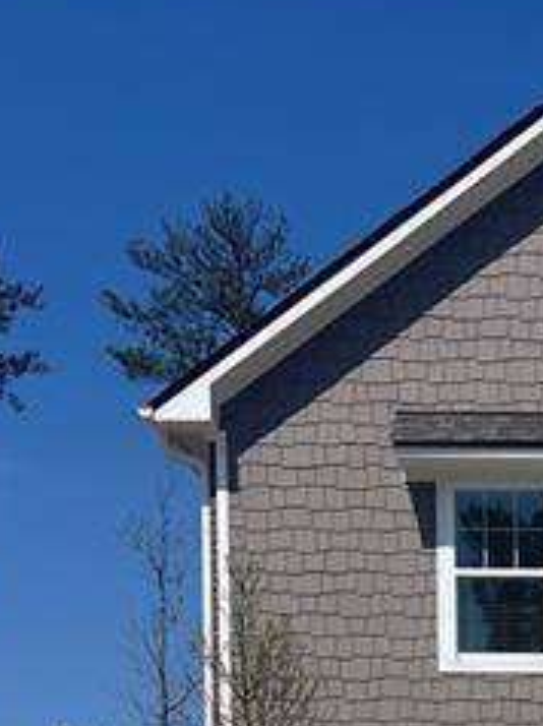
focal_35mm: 84
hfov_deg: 16.1
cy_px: 1132
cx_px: 799
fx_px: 1760
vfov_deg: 19.8
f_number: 1.5
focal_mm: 5.7
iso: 50
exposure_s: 1/8696
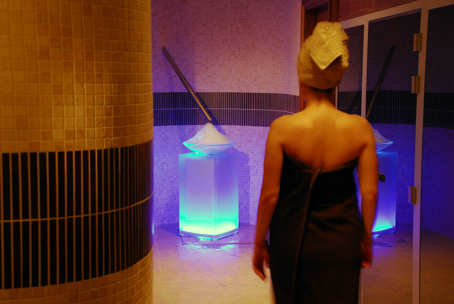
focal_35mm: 63
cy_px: 152
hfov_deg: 31.9
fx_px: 795
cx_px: 227
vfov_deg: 21.6
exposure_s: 1/1.3
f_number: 8
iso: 200
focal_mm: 42
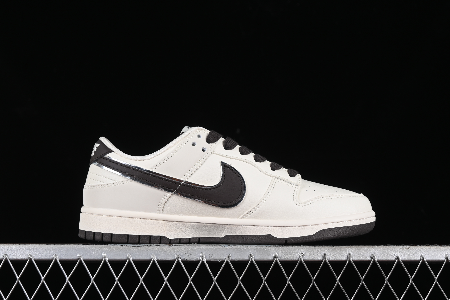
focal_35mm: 75
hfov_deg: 27.0
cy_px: 150
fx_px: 937
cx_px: 225
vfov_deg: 18.2
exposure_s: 1/80
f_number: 8
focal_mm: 50
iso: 160
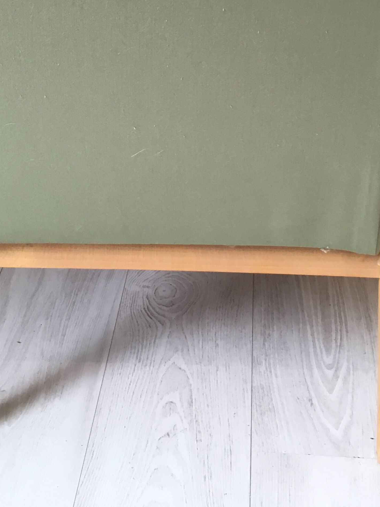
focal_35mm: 62
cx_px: 208
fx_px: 908
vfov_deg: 28.8
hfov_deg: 23.6
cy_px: -23
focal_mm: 4.15
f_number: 2.2
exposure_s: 1/33
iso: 40
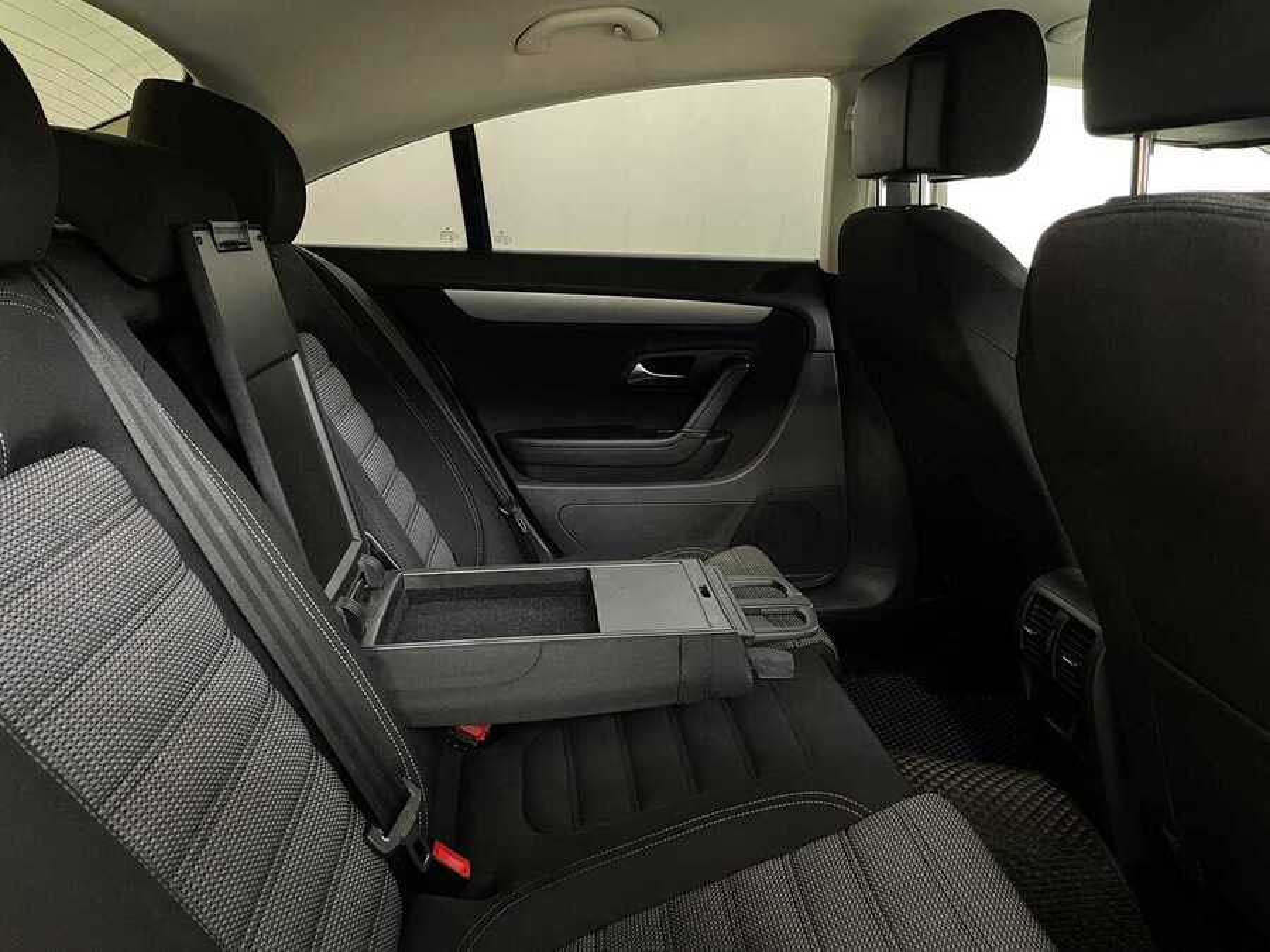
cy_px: 476
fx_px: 954
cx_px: 635
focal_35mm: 26
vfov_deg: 53.1
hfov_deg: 67.3
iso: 400
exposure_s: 1/50
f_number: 1.6
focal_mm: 4.2
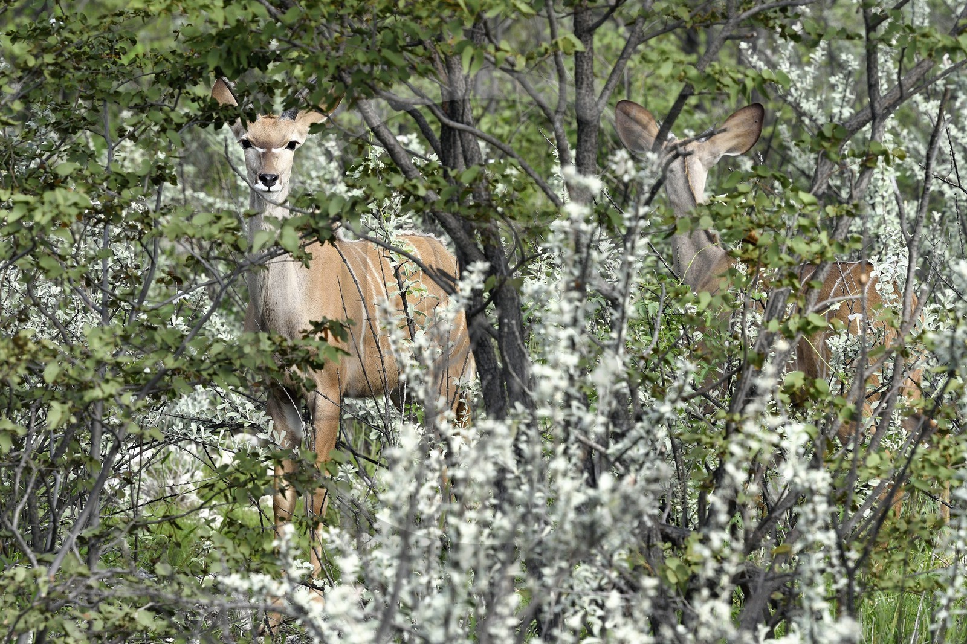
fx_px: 7519
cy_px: 322
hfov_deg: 7.4
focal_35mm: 280
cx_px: 484
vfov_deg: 4.9
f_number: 9
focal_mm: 280
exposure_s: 1/500
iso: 400
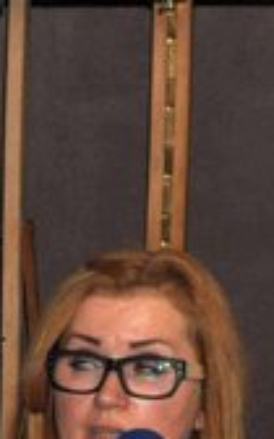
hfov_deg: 3.4
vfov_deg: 5.4
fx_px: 4588
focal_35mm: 384
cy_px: 523
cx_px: -373
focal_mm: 65
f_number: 10
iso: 800
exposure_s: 1/60
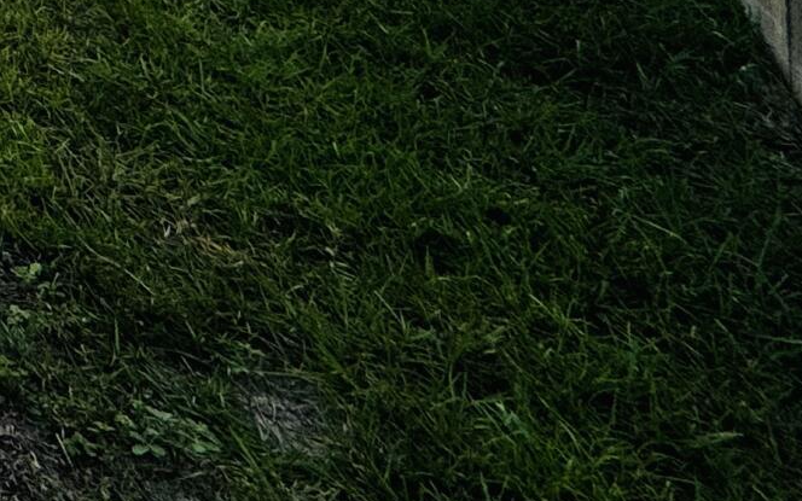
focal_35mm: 67
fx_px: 1464
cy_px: -762
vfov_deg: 13.3
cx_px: -914
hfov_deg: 17.5
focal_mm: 2.22
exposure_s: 1/1748
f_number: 2.2
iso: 50
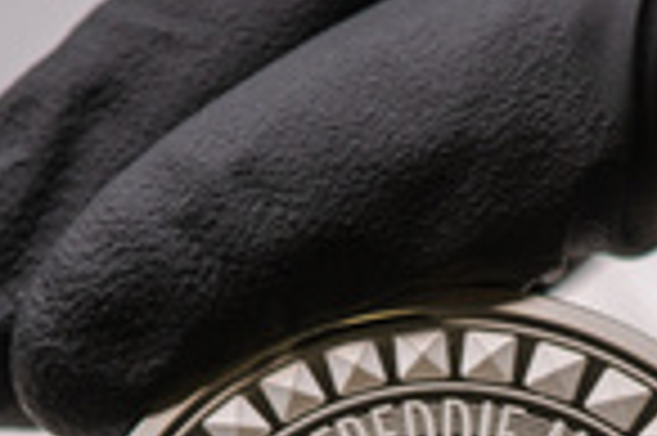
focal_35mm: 369
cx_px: 549
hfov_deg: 5.6
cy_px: 658
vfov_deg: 3.7
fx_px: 6727
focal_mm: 105
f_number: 9
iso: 640
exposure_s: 1/200
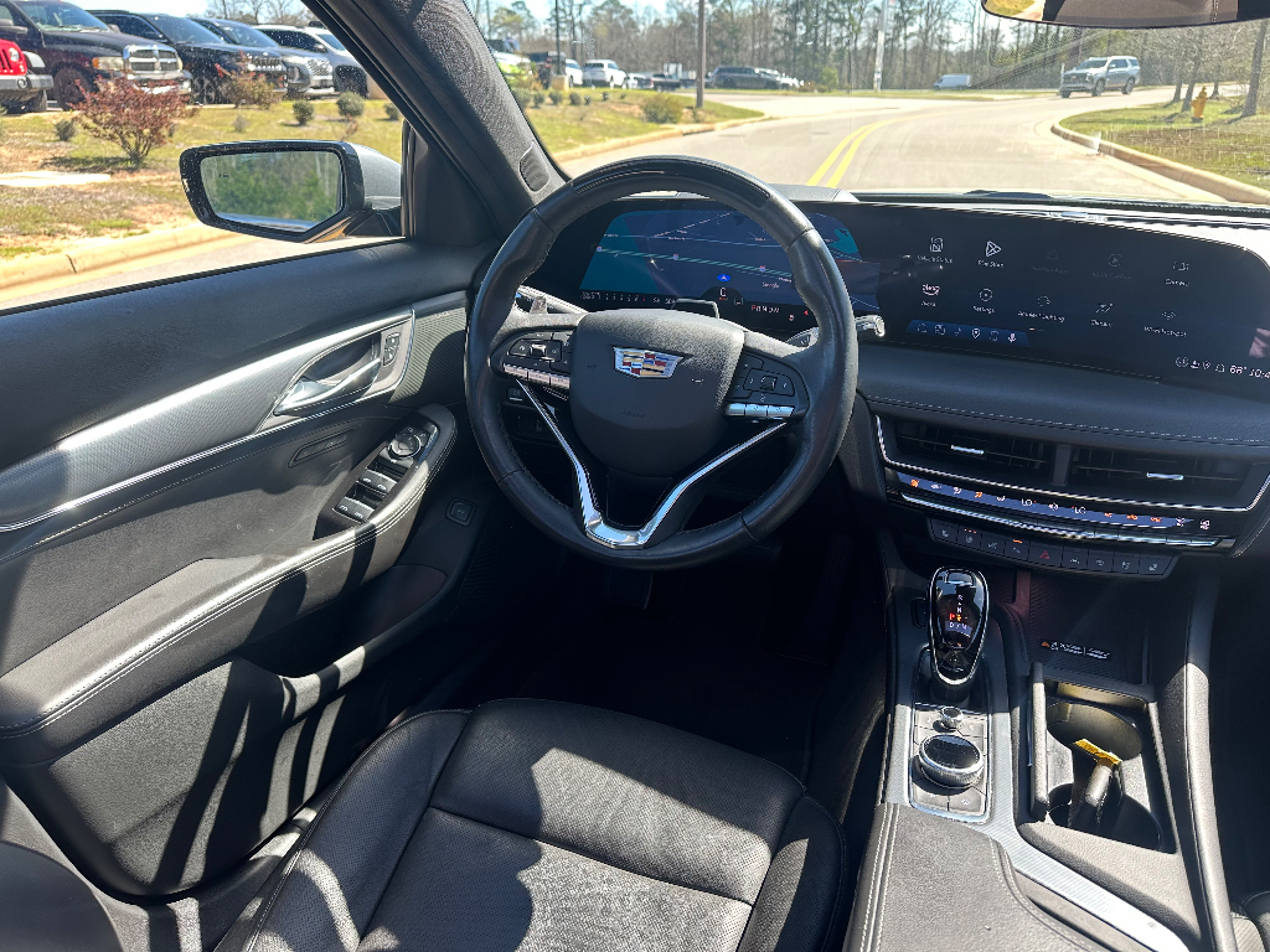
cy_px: 476
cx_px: 635
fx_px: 881
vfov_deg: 56.8
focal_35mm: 24
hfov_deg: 71.6
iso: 80
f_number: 1.78
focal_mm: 6.86
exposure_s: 1/340
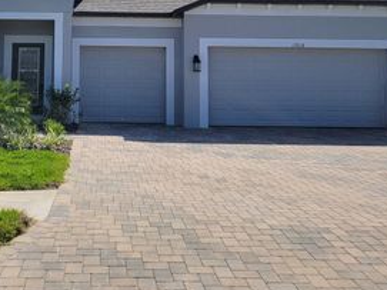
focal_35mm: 48
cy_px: 38
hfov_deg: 39.1
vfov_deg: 29.2
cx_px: 124
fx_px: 536
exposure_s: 1/4756
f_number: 1.8
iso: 40
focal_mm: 5.4
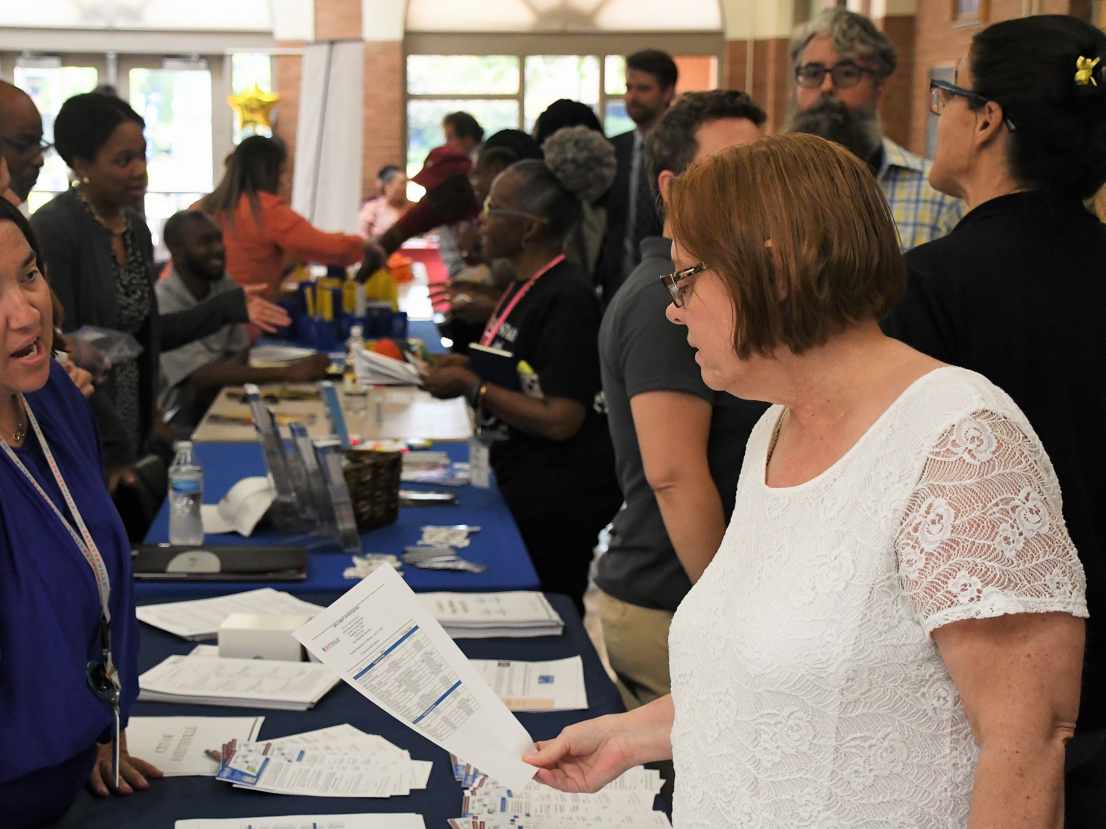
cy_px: 431
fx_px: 2129
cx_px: 429
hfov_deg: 29.0
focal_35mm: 67
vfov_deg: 22.0
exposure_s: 1/500
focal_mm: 35
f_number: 4.2
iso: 3200
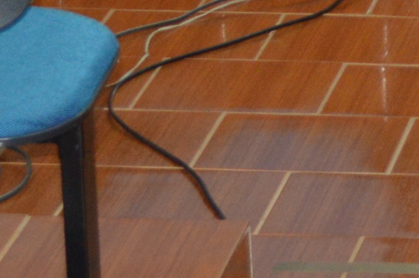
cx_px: 765
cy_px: -519
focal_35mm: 312
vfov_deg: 4.3
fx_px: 3627
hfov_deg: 6.5
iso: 500
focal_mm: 28
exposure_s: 1/60
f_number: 4.5
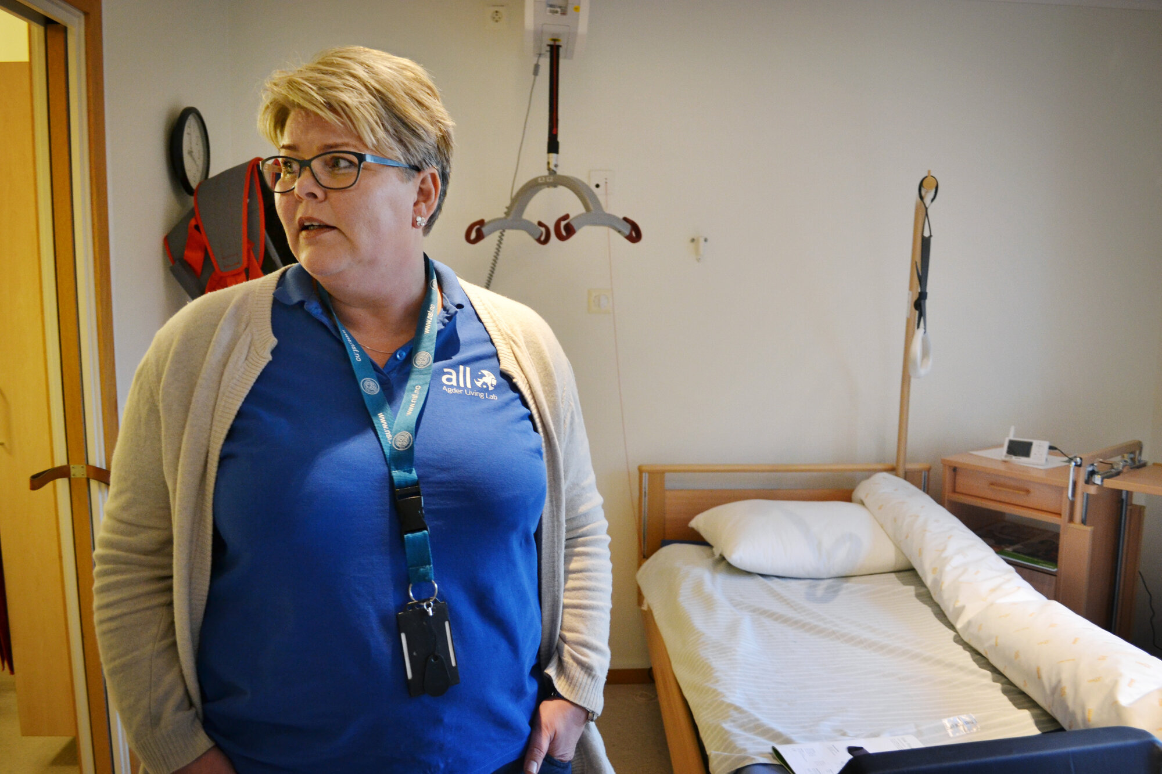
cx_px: 581
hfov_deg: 67.4
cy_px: 387
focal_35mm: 27
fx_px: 871
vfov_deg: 47.9
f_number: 3.5
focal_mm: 18
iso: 800
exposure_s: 1/50
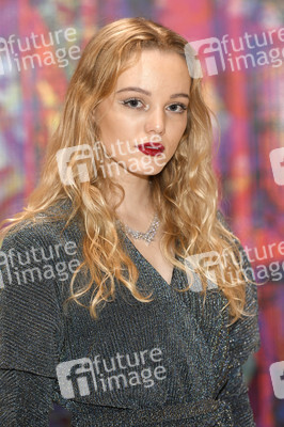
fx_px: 1659
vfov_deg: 14.7
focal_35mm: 140
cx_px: 142
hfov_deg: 9.8
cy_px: 214
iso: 800
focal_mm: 140
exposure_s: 1/320
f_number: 4
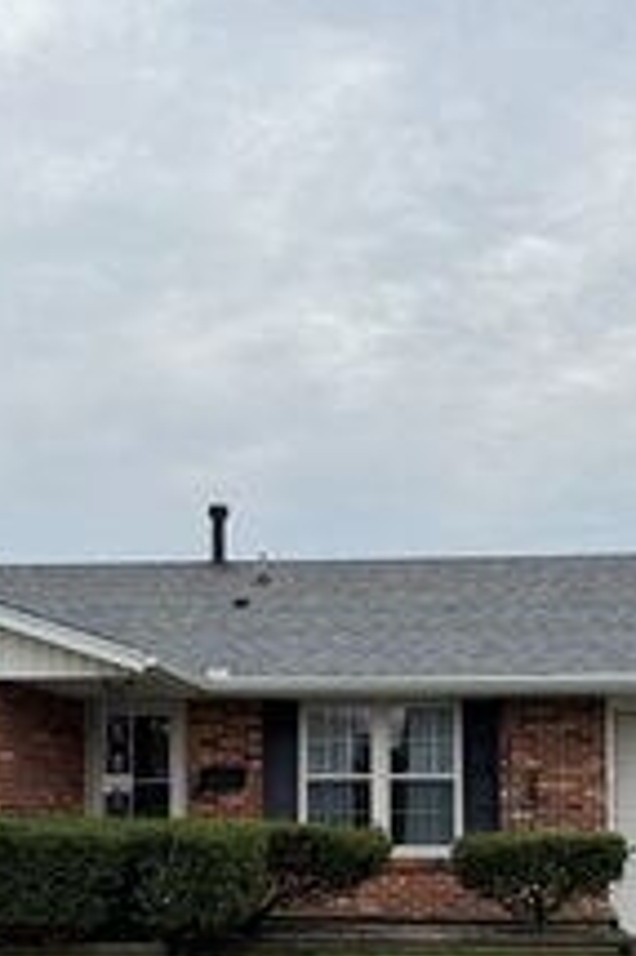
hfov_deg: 23.3
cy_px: 740
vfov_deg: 33.7
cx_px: 342
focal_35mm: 58
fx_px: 1539
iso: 80
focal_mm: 6.76
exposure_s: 1/2710
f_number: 1.78
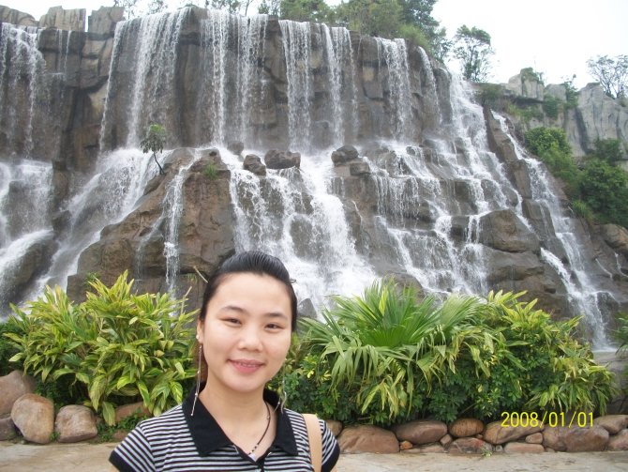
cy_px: 236
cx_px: 314
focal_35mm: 35
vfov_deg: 40.7
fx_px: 635
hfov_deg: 52.6
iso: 126
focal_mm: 6.3
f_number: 3.1
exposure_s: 1/125
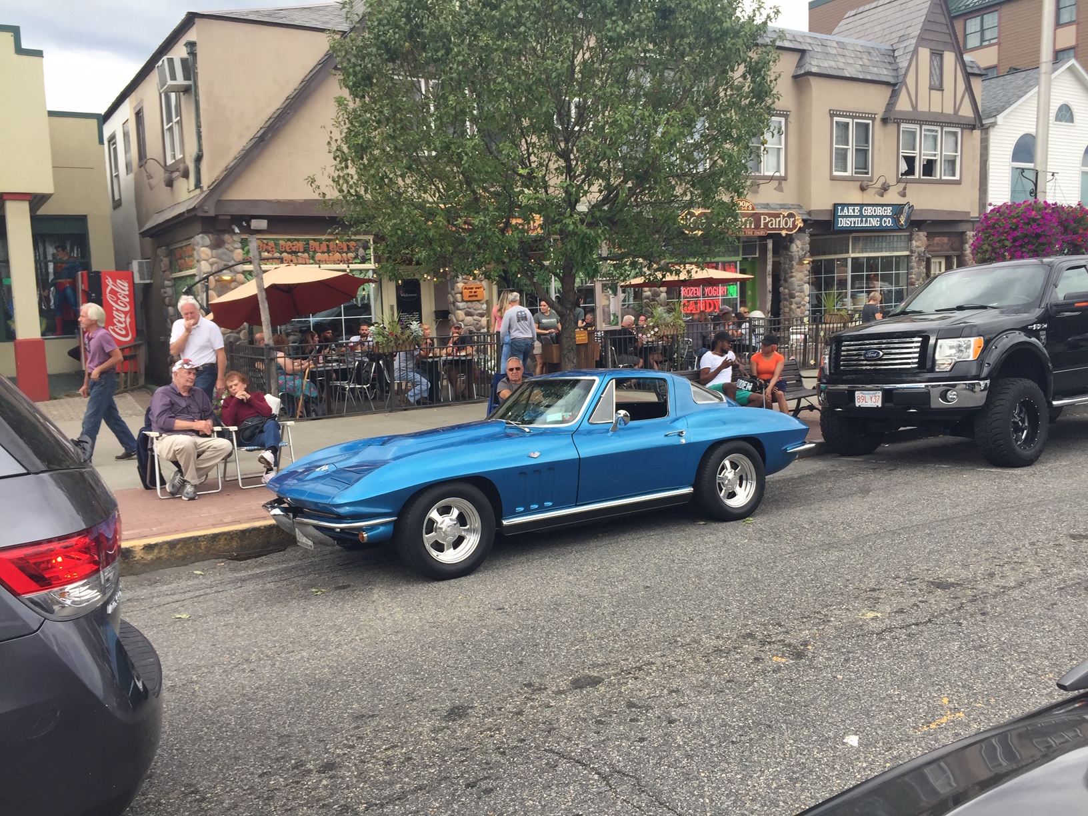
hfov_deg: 61.7
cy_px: 408
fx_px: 911
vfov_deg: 48.2
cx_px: 544
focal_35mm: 29
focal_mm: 4.15
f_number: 2.2
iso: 32
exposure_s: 1/488
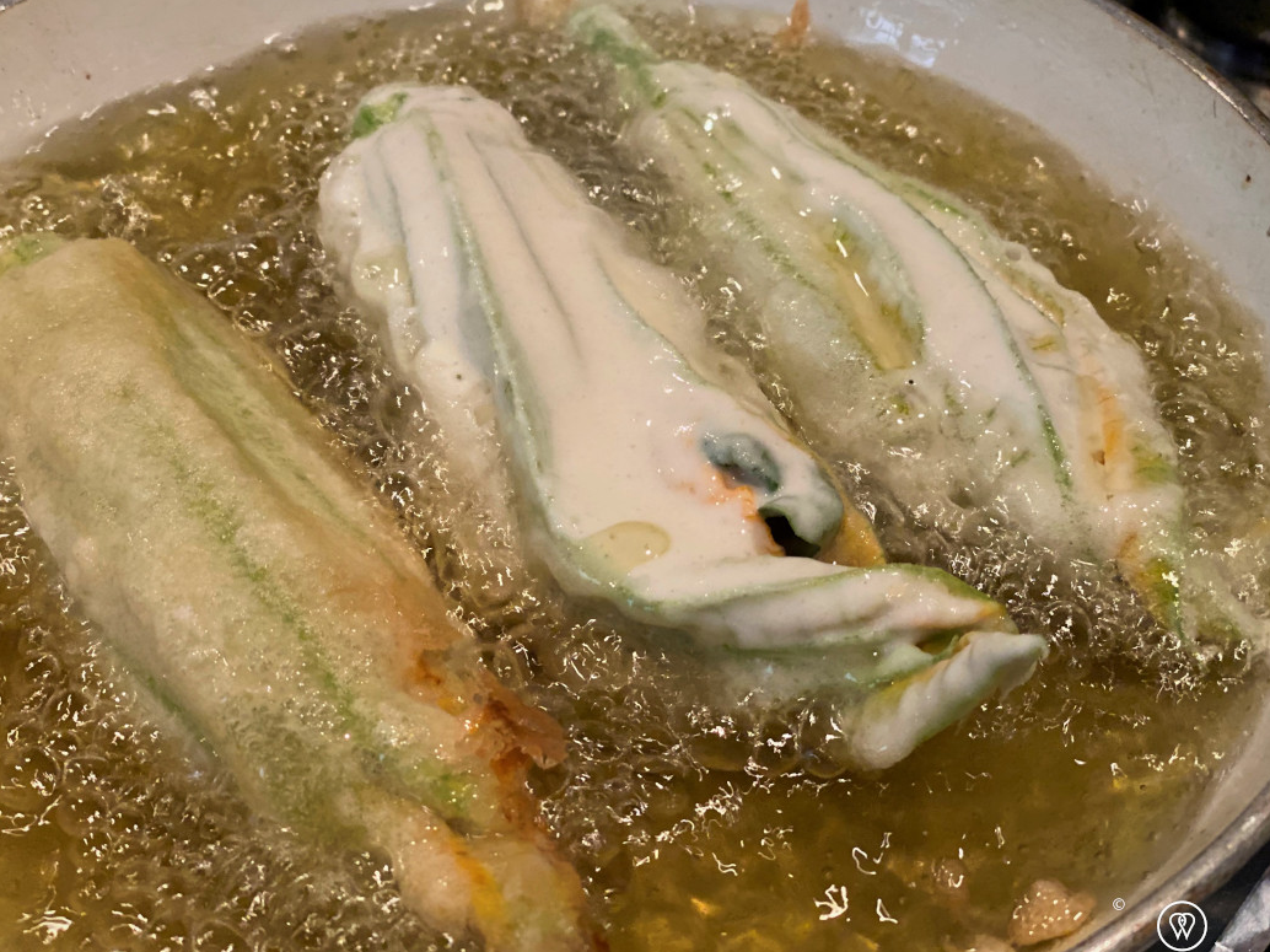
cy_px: 508
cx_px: 588
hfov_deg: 33.2
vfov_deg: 25.2
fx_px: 2127
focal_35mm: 58
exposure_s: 1/33
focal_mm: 6
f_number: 2
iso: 125
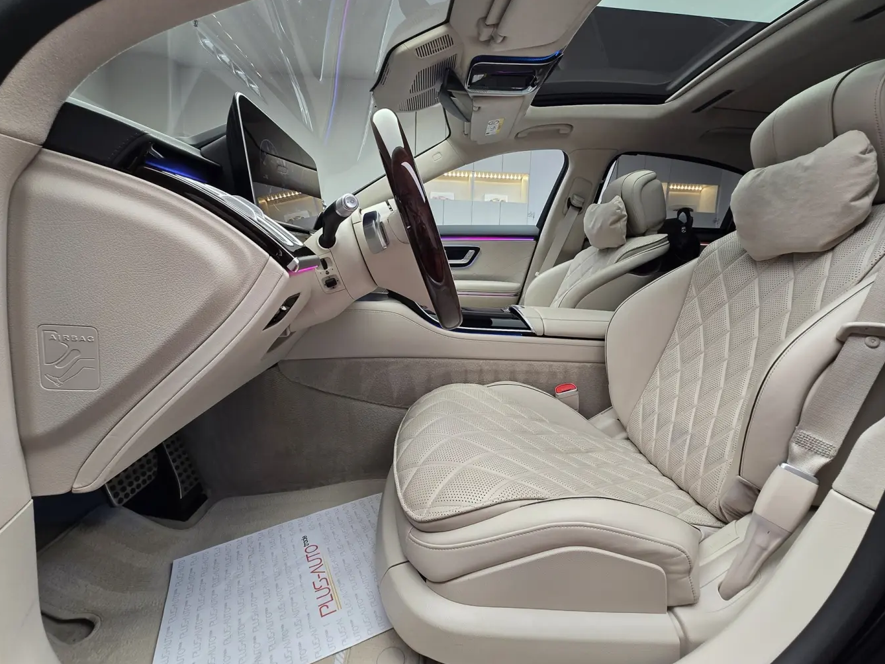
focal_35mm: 14
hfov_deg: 102.0
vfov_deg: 85.6
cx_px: 463
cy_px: 312
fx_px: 358
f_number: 2.2
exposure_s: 1/50
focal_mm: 2.2
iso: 100
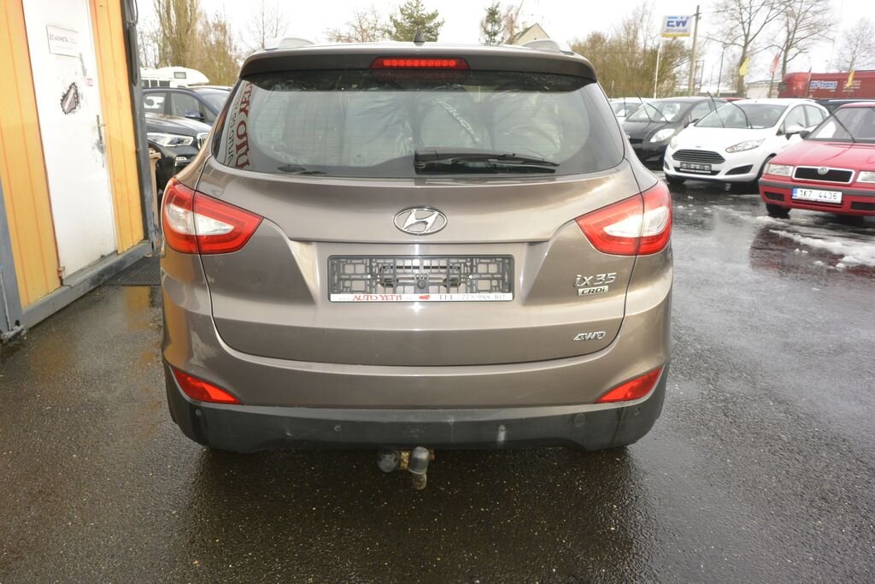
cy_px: 292
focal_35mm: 27
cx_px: 438
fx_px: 656
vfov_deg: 47.9
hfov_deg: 67.4
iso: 160
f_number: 5.6
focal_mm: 10
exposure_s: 1/250
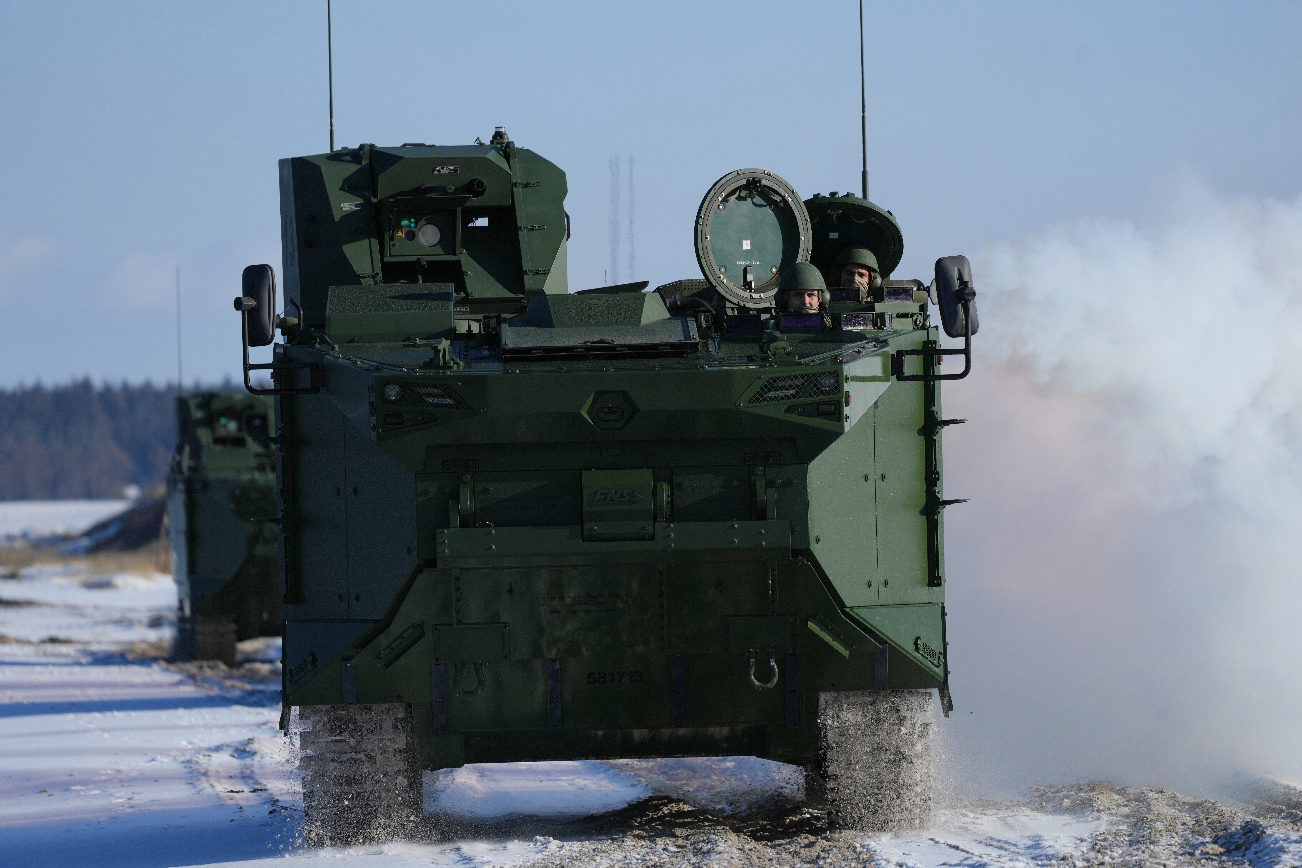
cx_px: 651
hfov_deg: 6.2
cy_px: 434
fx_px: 11934
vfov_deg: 4.2
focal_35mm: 330
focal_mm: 330
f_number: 7.1
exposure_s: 1/3200
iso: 400
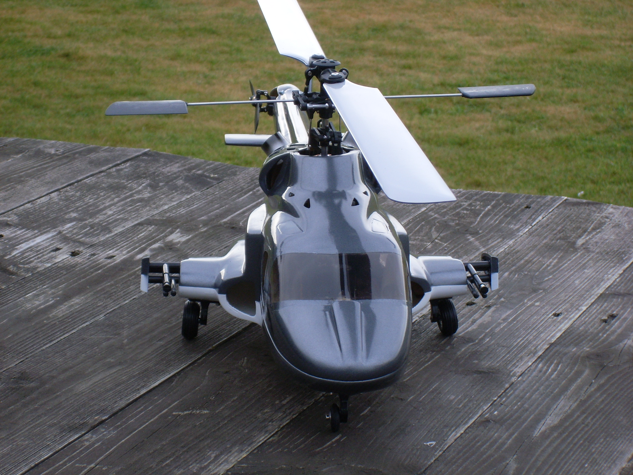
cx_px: 316
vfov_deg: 13.0
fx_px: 2085
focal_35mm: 114
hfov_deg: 17.3
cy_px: 238
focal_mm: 18.9
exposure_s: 1/125
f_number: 5.6
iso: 100
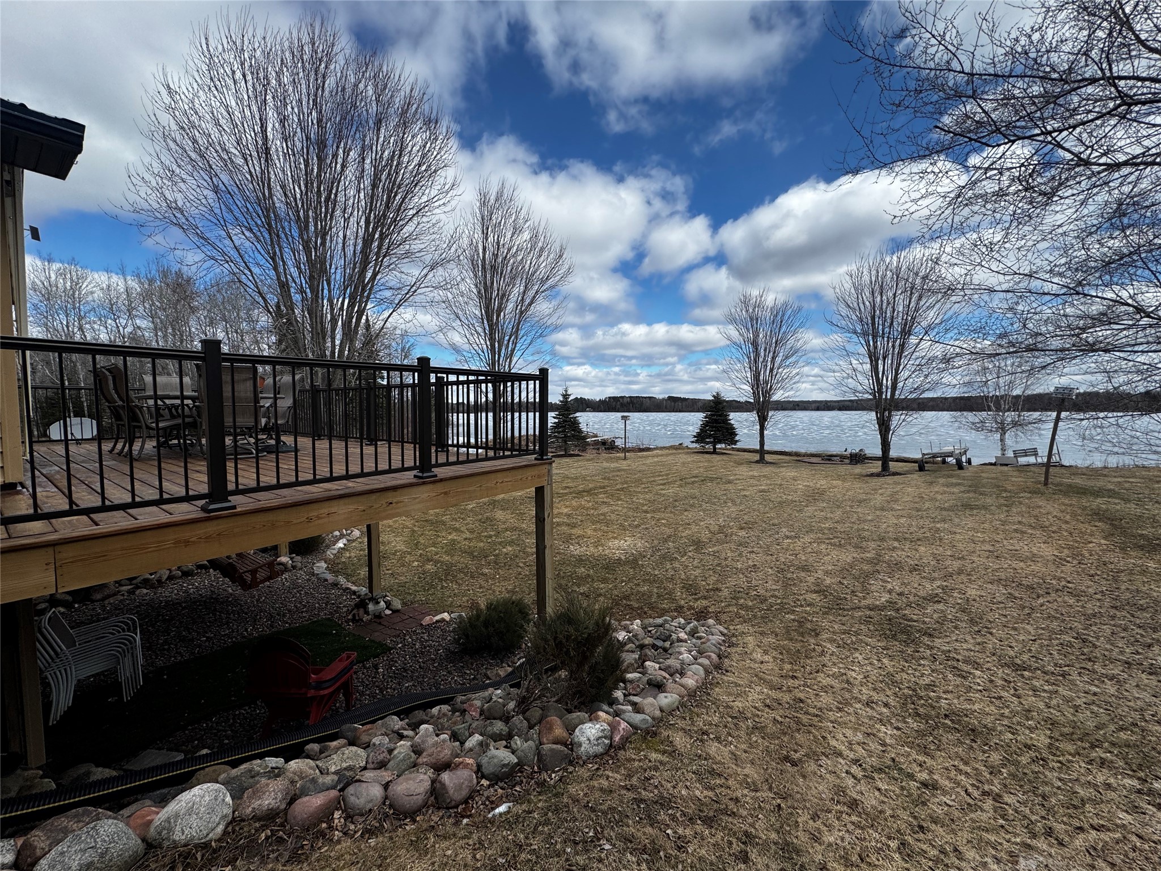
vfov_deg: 85.7
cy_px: 436
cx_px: 580
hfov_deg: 102.1
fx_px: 470
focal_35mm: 14
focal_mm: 2.22
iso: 40
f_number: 2.2
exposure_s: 1/2083
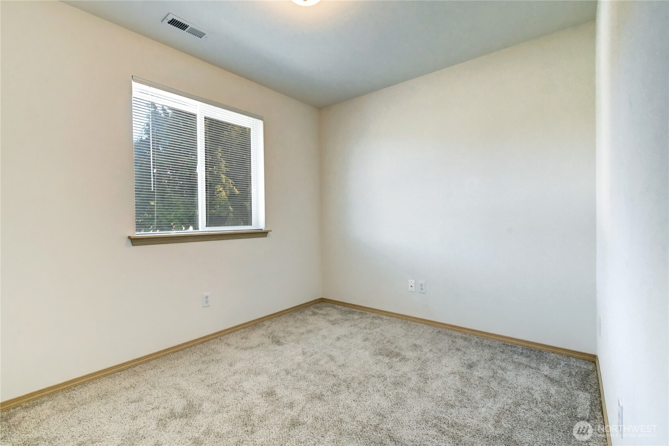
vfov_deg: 77.3
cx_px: 334
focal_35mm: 15
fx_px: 279
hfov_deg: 100.4
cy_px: 223
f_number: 13
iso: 3200
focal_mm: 10
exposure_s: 1/8
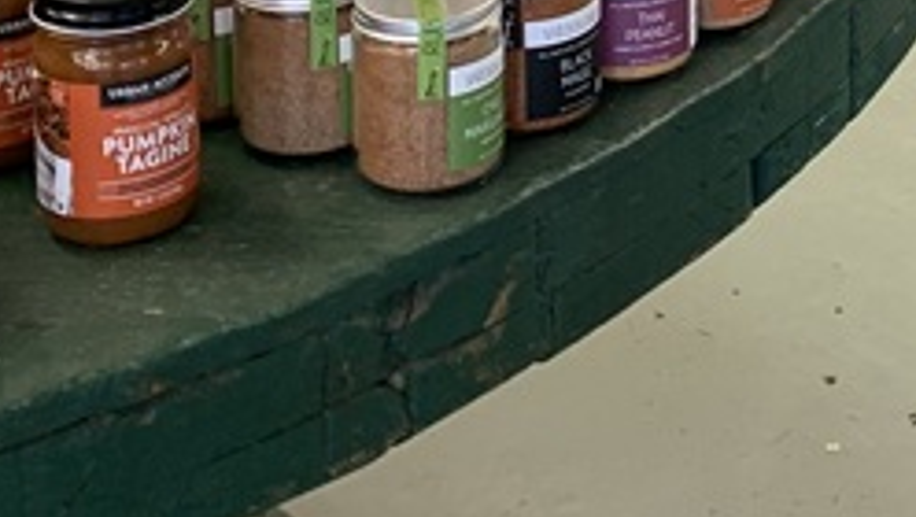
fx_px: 2771
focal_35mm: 114
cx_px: 934
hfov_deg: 18.3
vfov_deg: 9.2
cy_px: -846
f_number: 1.8
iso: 80
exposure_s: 1/60
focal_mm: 4.25
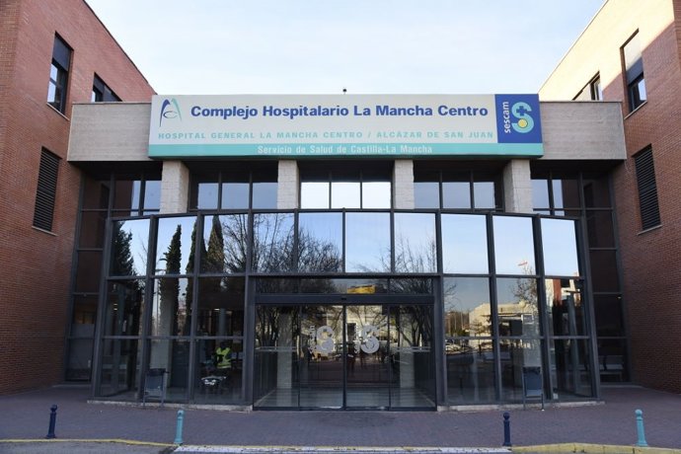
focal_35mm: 30
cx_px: 340
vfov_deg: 43.6
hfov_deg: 61.9
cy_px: 227
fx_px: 567
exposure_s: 1/200
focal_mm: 30
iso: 640
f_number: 7.1
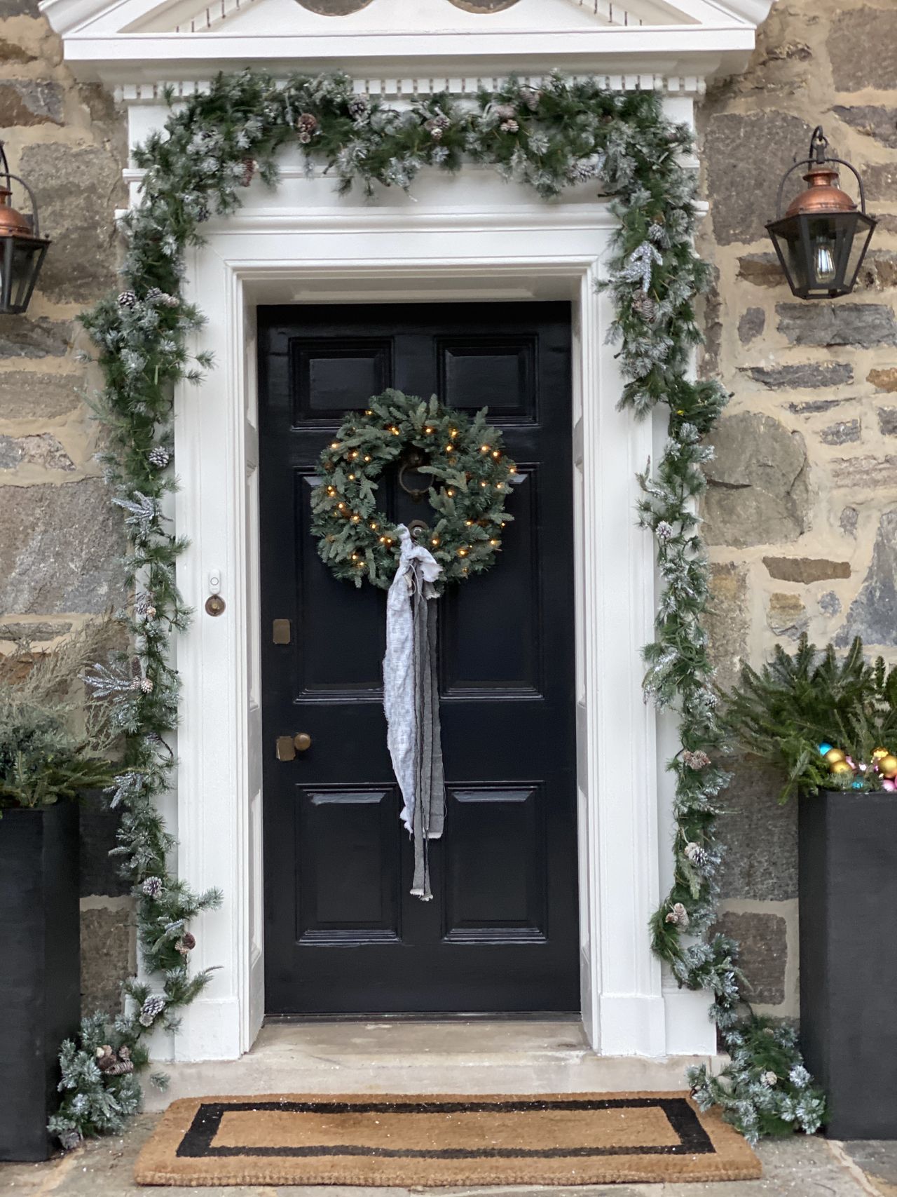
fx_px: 1797
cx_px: 448
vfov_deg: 36.8
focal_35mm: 52
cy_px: 598
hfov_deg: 28.0
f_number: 2
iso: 125
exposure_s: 1/40
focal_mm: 6
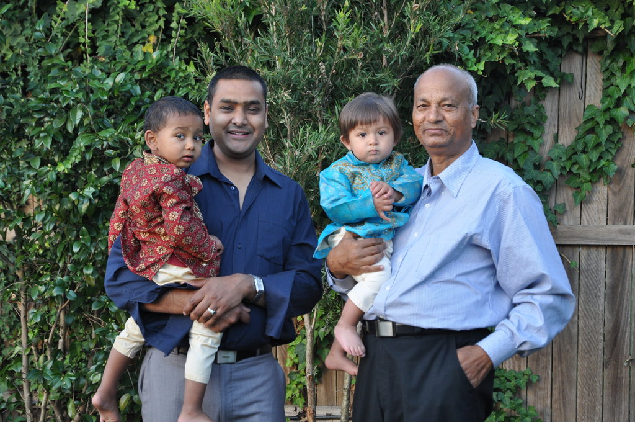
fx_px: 1268
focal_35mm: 72
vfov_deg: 18.9
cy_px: 211
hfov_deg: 28.1
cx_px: 318
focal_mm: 48
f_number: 5
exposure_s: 1/100
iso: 400
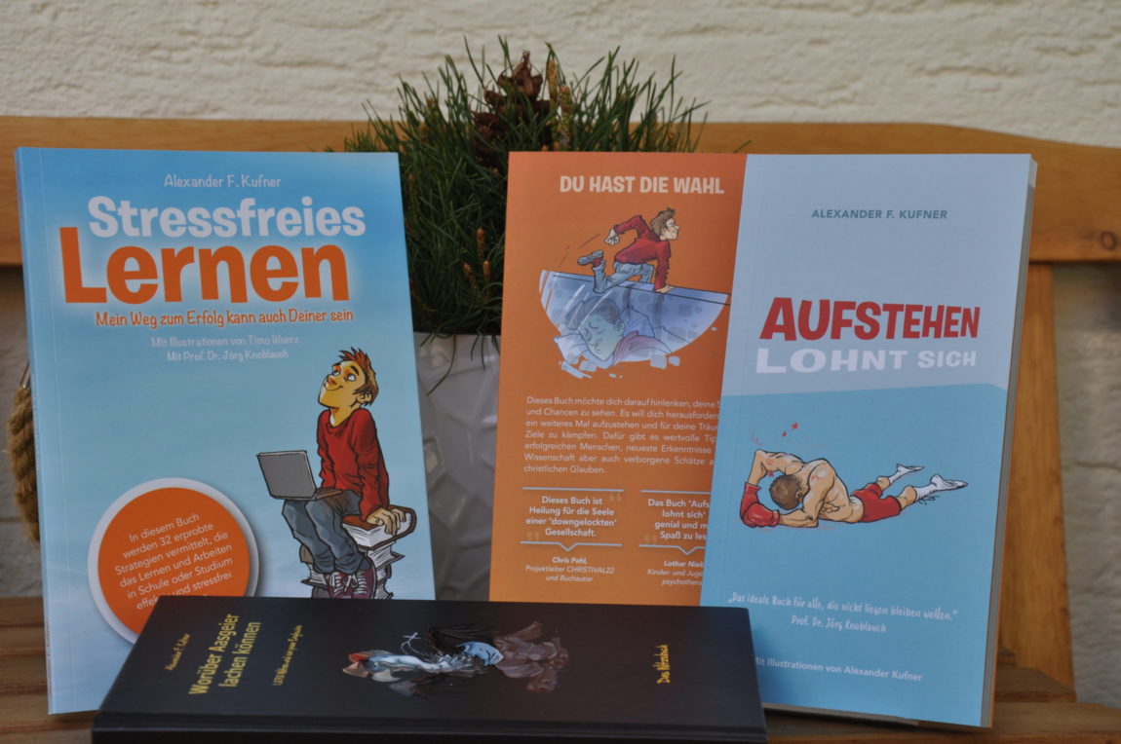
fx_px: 2706
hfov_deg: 23.4
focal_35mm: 87
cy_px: 372
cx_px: 560
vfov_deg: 15.7
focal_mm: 58
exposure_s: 1/125
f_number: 8
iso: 280
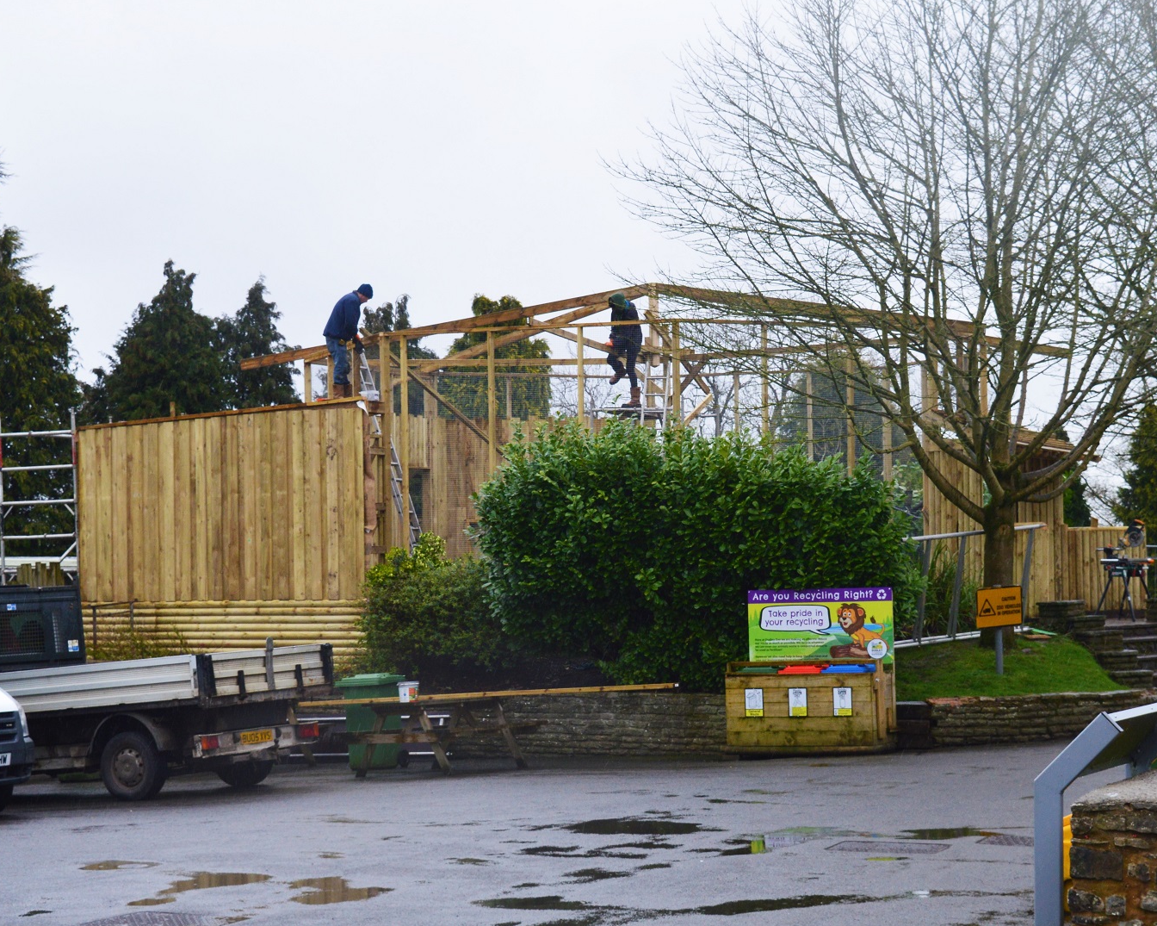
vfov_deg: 22.5
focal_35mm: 68
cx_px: 619
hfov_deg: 27.9
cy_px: 463
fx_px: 2328
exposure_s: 1/250
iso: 400
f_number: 10
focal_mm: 40
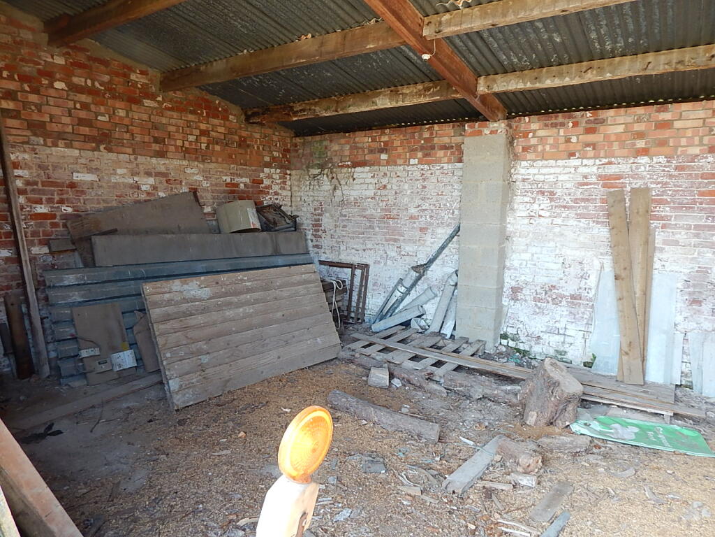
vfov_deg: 61.1
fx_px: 454
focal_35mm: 22
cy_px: 268
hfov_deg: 76.4
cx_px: 358
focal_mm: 4
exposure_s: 1/50
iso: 125
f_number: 3
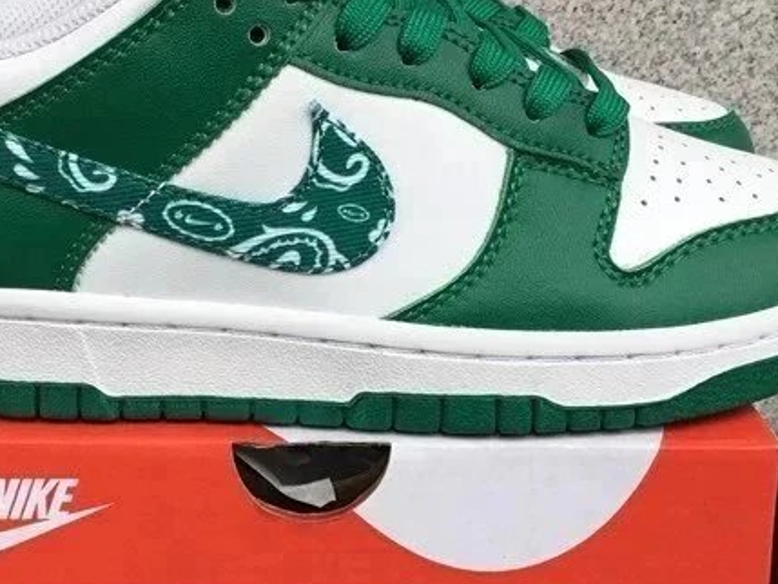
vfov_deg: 22.6
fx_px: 1461
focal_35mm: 65
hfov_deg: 29.7
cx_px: 316
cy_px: 353
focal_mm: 3.3
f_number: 2.4
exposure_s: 1/101
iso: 25
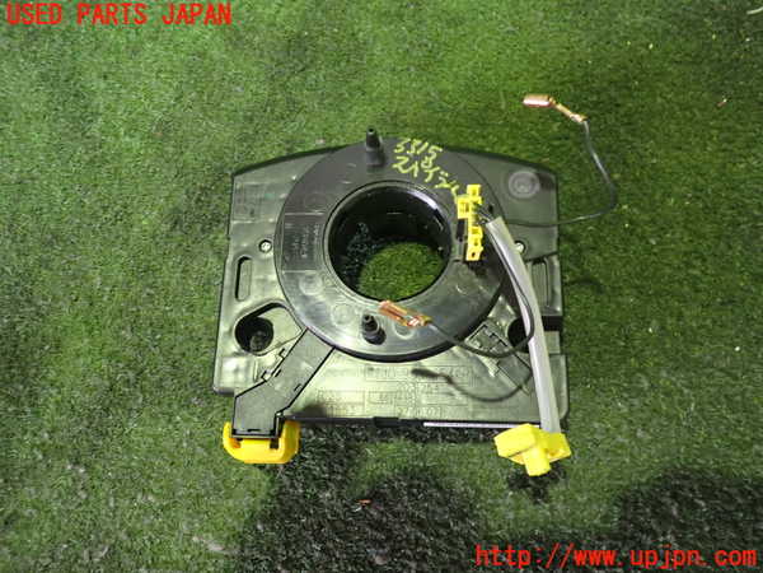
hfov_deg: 60.0
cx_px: 382
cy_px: 286
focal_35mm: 30
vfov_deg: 46.8
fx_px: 661
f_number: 2.3
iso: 800
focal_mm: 5.4
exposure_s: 1/25
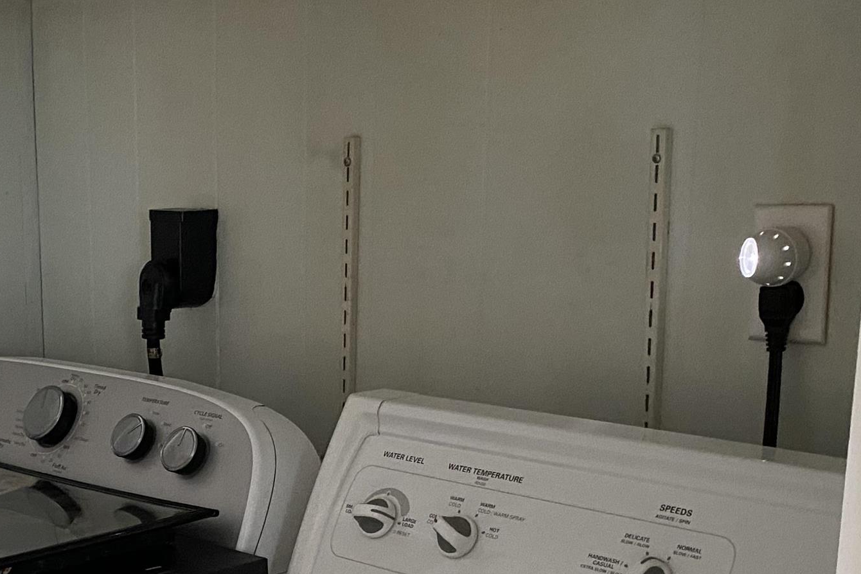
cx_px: 218
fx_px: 1483
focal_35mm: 62
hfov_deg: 31.8
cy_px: 514
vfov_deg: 21.4
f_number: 1.8
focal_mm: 4.25
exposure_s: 1/60
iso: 500
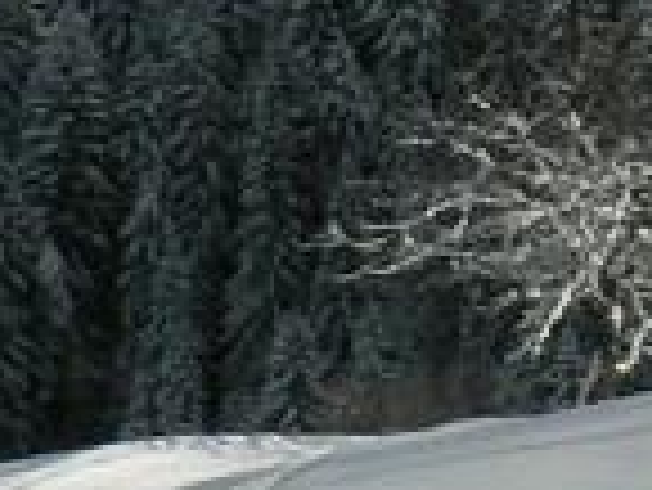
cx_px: 1497
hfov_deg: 9.1
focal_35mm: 199
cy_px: -216
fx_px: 3751
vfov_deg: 7.4
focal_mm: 6
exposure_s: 1/1000
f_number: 8
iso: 200
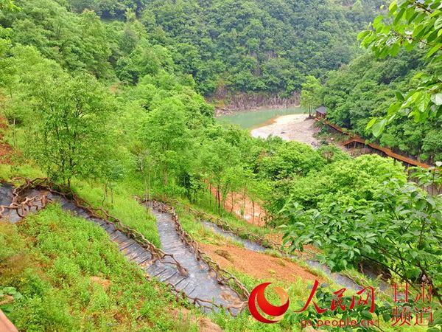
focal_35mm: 31
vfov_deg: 45.4
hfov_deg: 58.4
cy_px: 166
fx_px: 396
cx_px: 221
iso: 40
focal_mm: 4.73
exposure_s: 1/140
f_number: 2.2
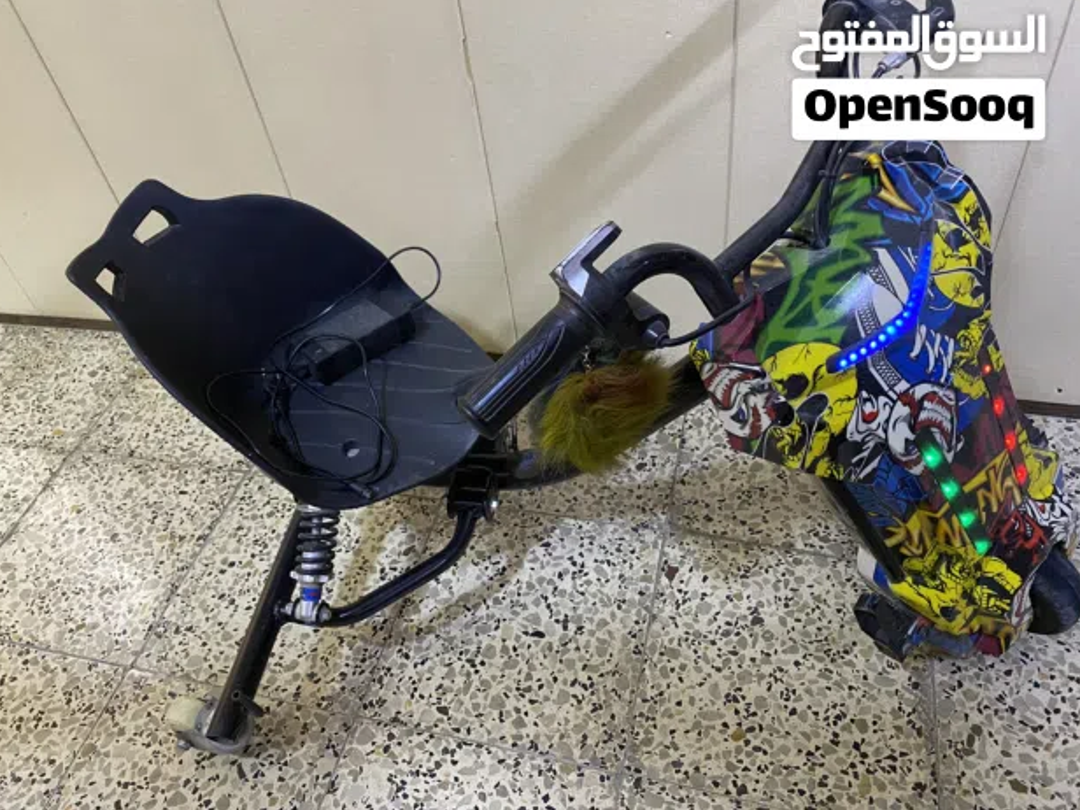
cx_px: 528
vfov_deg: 51.3
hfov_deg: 65.3
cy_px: 393
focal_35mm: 27
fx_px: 842
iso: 500
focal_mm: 4.25
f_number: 1.8
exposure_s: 1/50
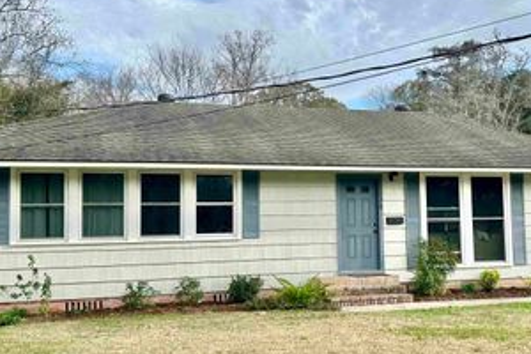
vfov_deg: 29.9
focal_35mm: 45
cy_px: 192
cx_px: 327
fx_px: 664
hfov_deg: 43.3
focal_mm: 5.7
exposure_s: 1/3356
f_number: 1.5
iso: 50
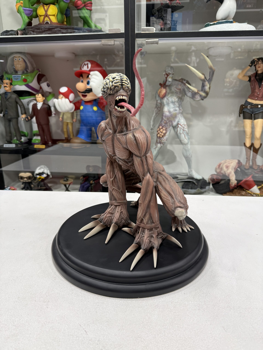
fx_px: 243
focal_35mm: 24
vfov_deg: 71.6
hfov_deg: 56.8
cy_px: 175
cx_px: 132
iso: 80
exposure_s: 1/100
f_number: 1.78
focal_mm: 6.76
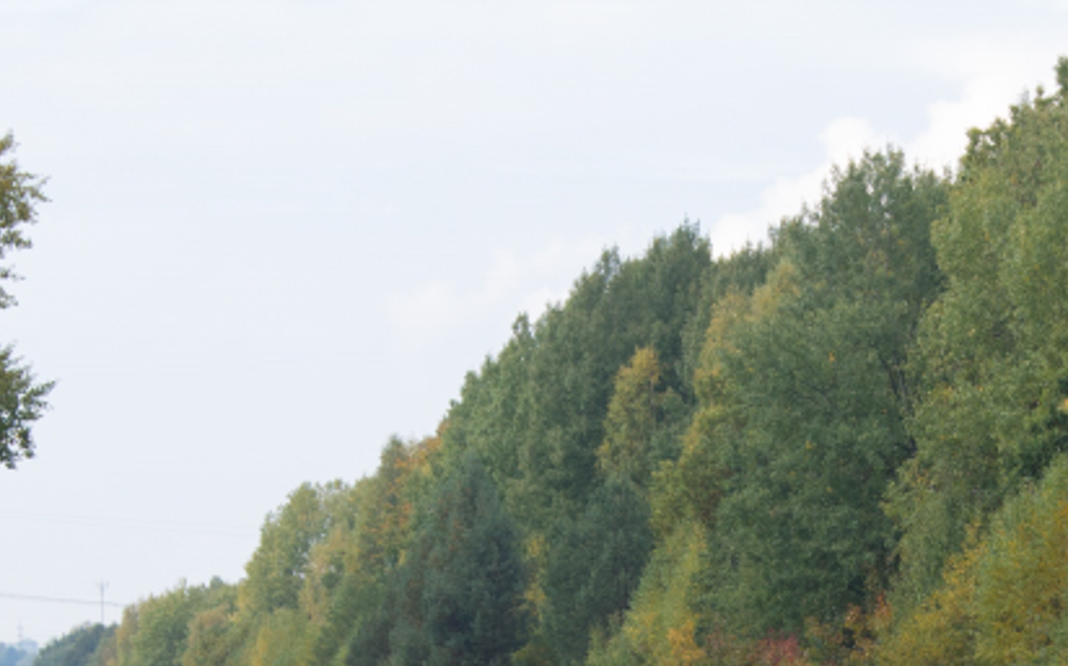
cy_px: 1013
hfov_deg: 6.9
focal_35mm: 303
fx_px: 8814
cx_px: 1071
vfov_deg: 4.3
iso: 400
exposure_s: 1/400
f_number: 8
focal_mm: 67.5
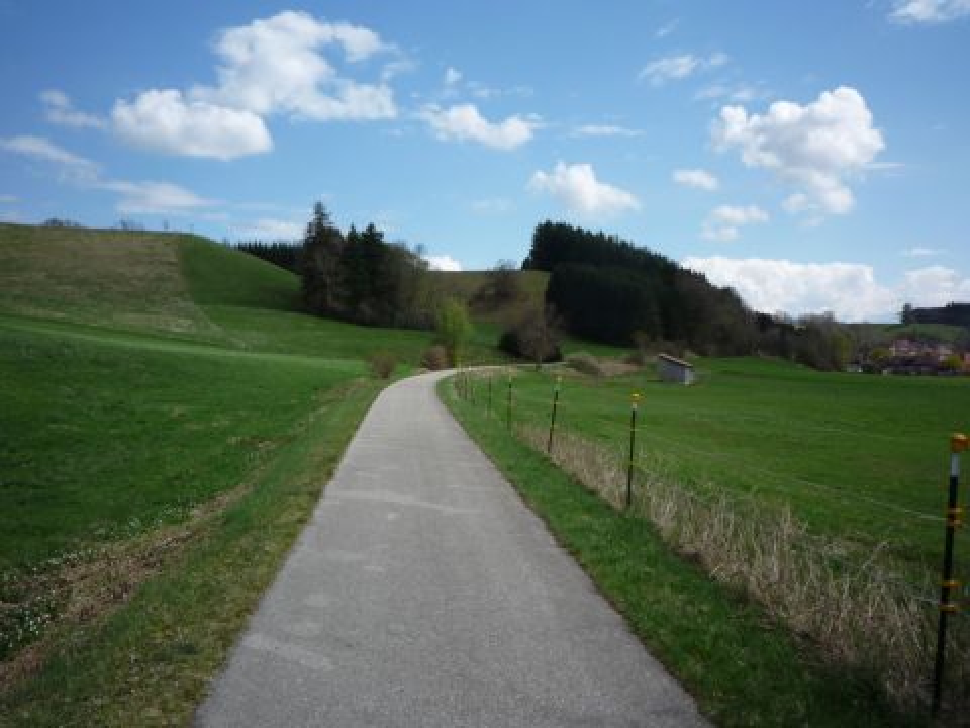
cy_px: 364
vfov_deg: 44.2
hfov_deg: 56.8
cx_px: 485
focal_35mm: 32
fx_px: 897
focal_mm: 5.2
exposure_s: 1/500
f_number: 5.6
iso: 100
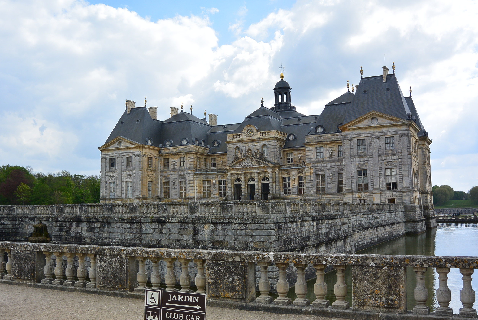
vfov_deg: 36.0
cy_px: 160
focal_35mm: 37
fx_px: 492
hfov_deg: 51.8
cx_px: 239
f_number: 5
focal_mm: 14
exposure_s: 1/800
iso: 100
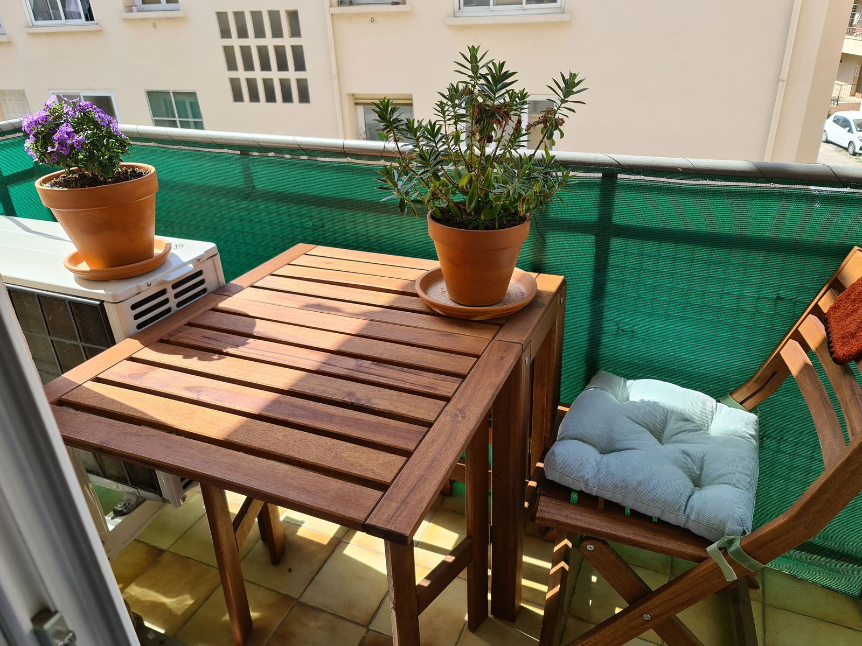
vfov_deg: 54.9
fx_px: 623
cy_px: 323
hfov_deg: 69.4
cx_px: 431
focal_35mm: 25
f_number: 1.8
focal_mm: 7
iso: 50
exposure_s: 1/337
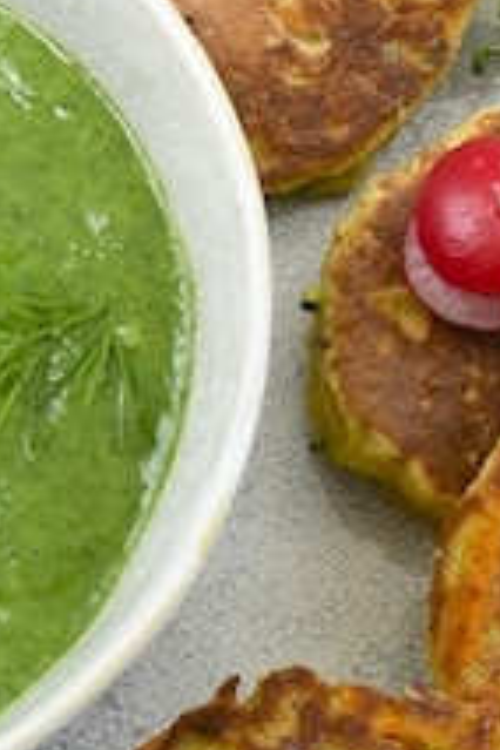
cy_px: 873
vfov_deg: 13.1
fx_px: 3187
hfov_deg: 8.9
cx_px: 88
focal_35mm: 153
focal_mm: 21
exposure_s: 1/125
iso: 800
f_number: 11
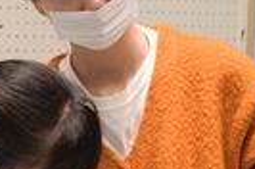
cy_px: 162
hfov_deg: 5.2
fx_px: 2798
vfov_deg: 3.5
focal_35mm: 396
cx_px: 174
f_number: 5
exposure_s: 1/80
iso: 3200
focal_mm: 70
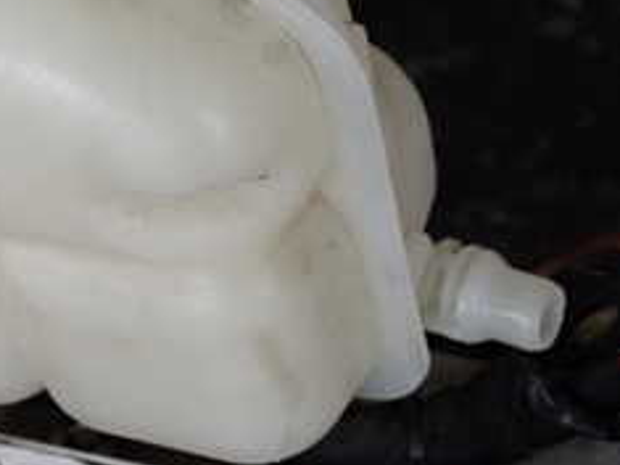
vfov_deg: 12.1
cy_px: -61
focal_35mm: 120
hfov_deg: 15.8
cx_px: -111
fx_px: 2148
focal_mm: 8.4
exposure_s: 1/125
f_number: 3.1
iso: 320
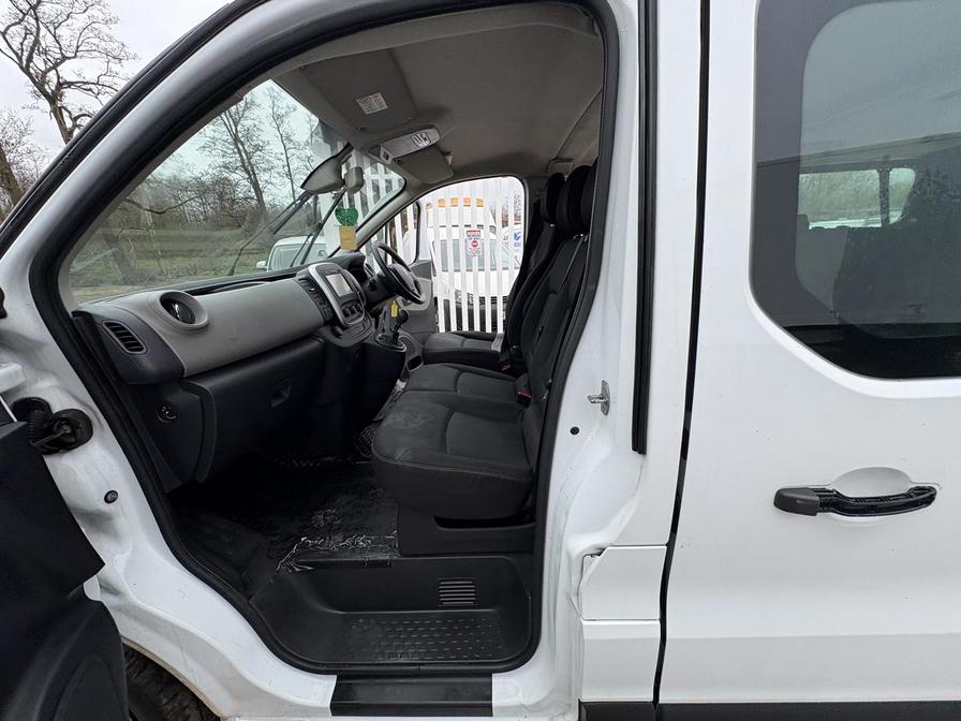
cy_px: 360
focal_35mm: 14
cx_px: 480
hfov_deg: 102.1
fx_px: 389
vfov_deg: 85.7
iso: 40
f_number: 2.2
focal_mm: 2.22
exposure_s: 1/329
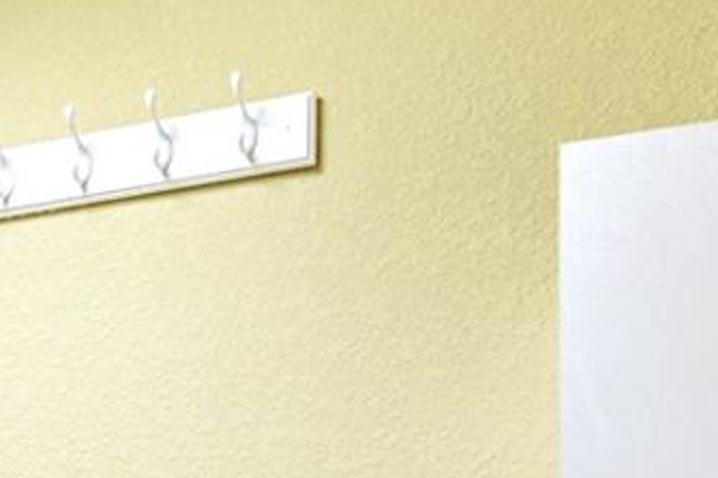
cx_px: -482
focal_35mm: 86
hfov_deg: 19.3
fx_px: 1714
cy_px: 915
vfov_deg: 13.8
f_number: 7.1
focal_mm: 12
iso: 640
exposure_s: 1/1250
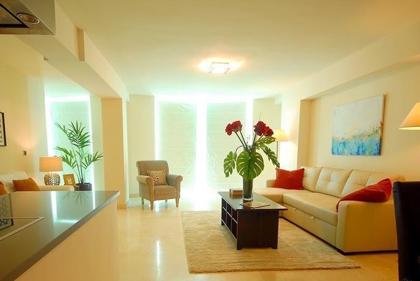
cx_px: 189
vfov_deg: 61.5
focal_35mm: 20
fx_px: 234
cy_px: 169
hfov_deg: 83.7
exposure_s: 1/5
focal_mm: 10
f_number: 4
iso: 100
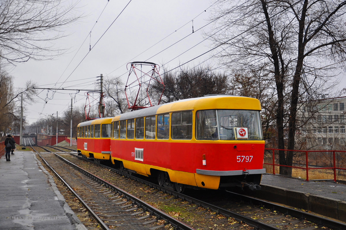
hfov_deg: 46.4
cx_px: 173
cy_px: 115
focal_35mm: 42
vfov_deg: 31.8
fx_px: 403
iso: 400
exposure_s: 1/125
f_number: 4
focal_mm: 28
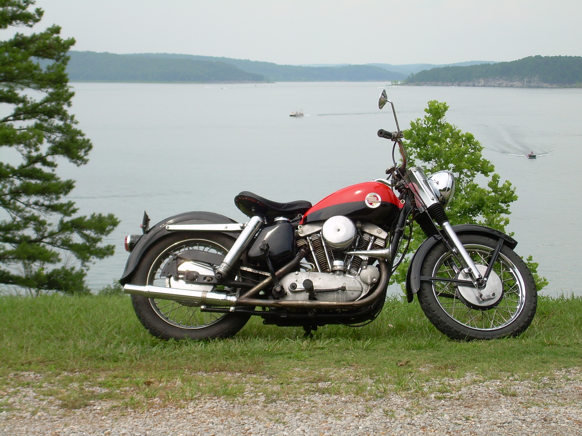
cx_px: 291
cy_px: 218
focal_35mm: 110
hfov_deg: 17.9
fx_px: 1849
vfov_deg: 13.5
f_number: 4.9
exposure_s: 1/210
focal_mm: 18.9
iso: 50
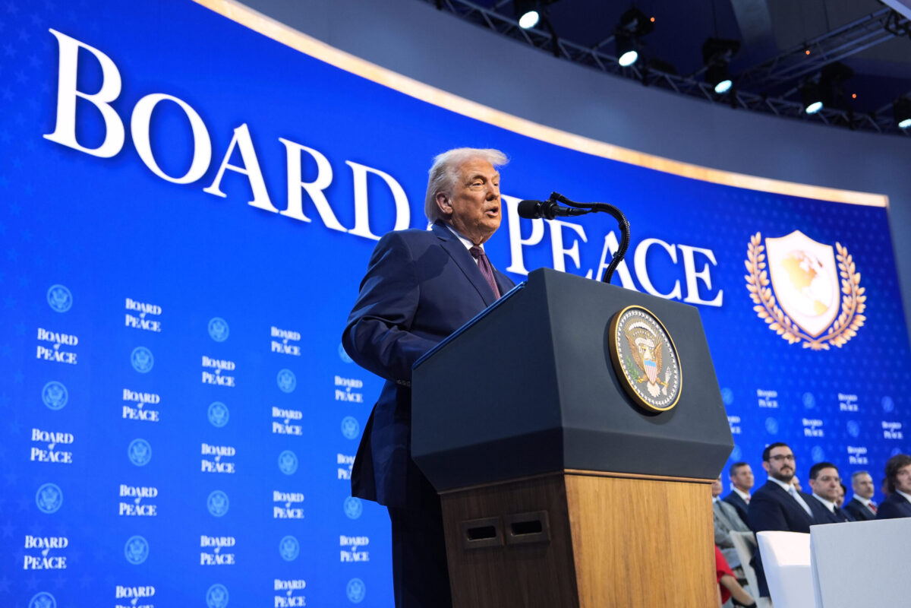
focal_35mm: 41
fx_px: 1037
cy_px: 304
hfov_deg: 47.4
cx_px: 456
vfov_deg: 32.6
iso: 1250
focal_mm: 41
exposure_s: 1/320
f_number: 2.8
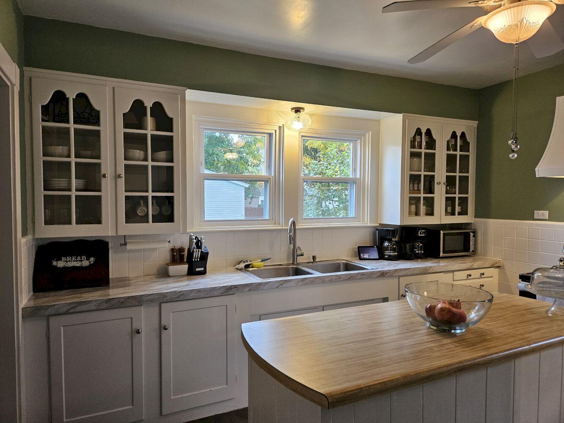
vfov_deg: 58.9
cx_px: 282
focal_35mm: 23
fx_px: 375
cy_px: 212
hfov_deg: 73.9
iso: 250
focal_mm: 5.4
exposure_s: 1/120
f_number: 1.8
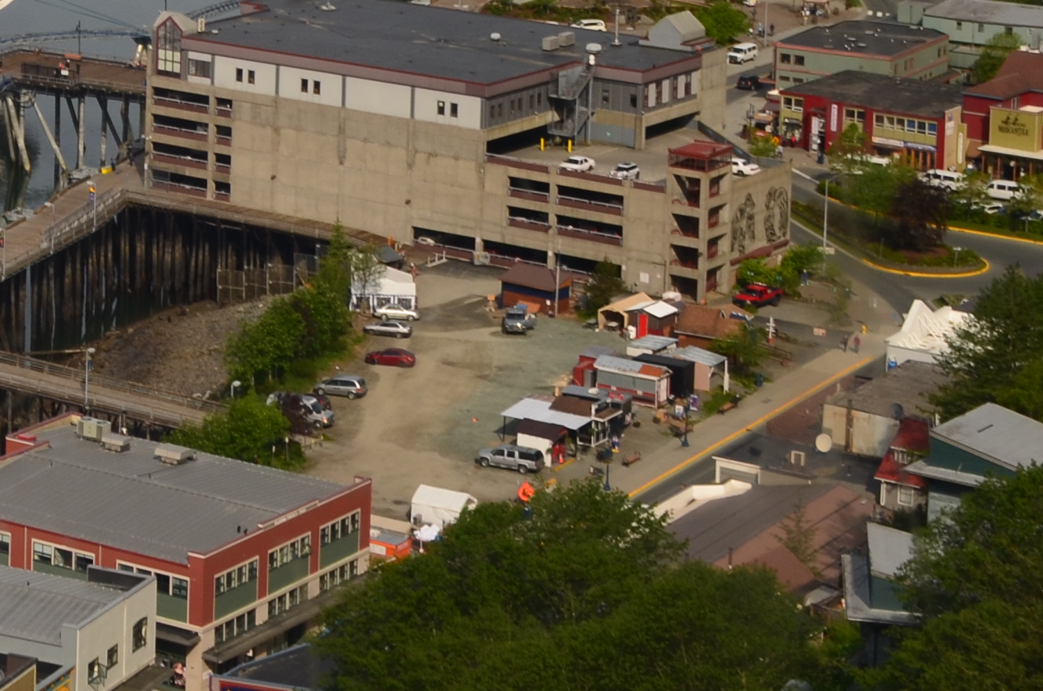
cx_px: -401
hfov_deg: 15.1
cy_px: -427
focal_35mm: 128
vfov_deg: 10.2
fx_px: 3701
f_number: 11
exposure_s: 1/125
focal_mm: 26
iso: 140
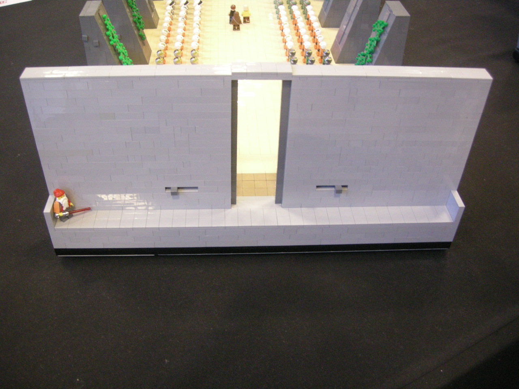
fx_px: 540
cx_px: 260
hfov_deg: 51.4
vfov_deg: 39.7
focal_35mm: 36
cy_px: 194
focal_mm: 7.5
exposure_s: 1/11
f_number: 2.7
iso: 400
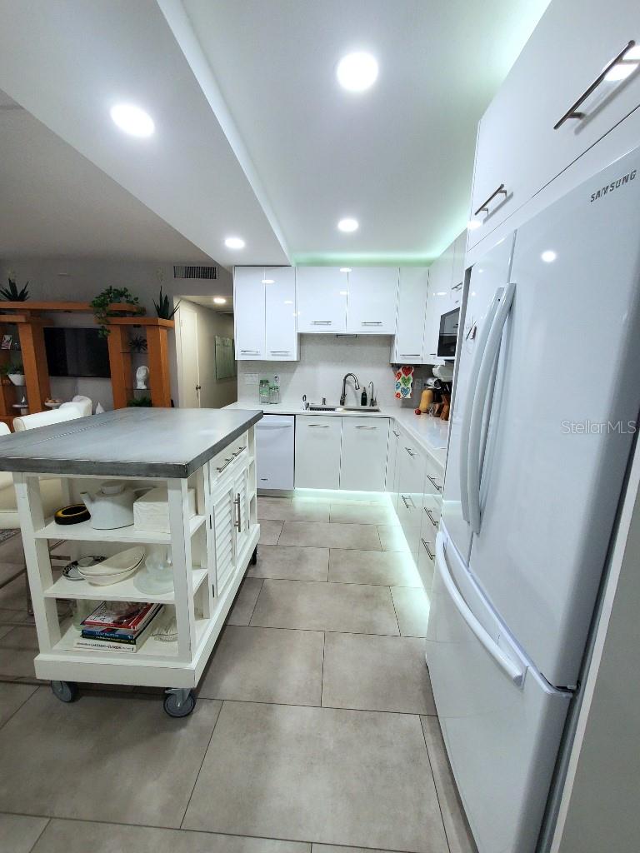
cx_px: 320
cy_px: 426
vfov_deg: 106.2
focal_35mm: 13
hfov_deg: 89.9
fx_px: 320
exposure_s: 1/60.2
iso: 160
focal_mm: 1.8
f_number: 2.2
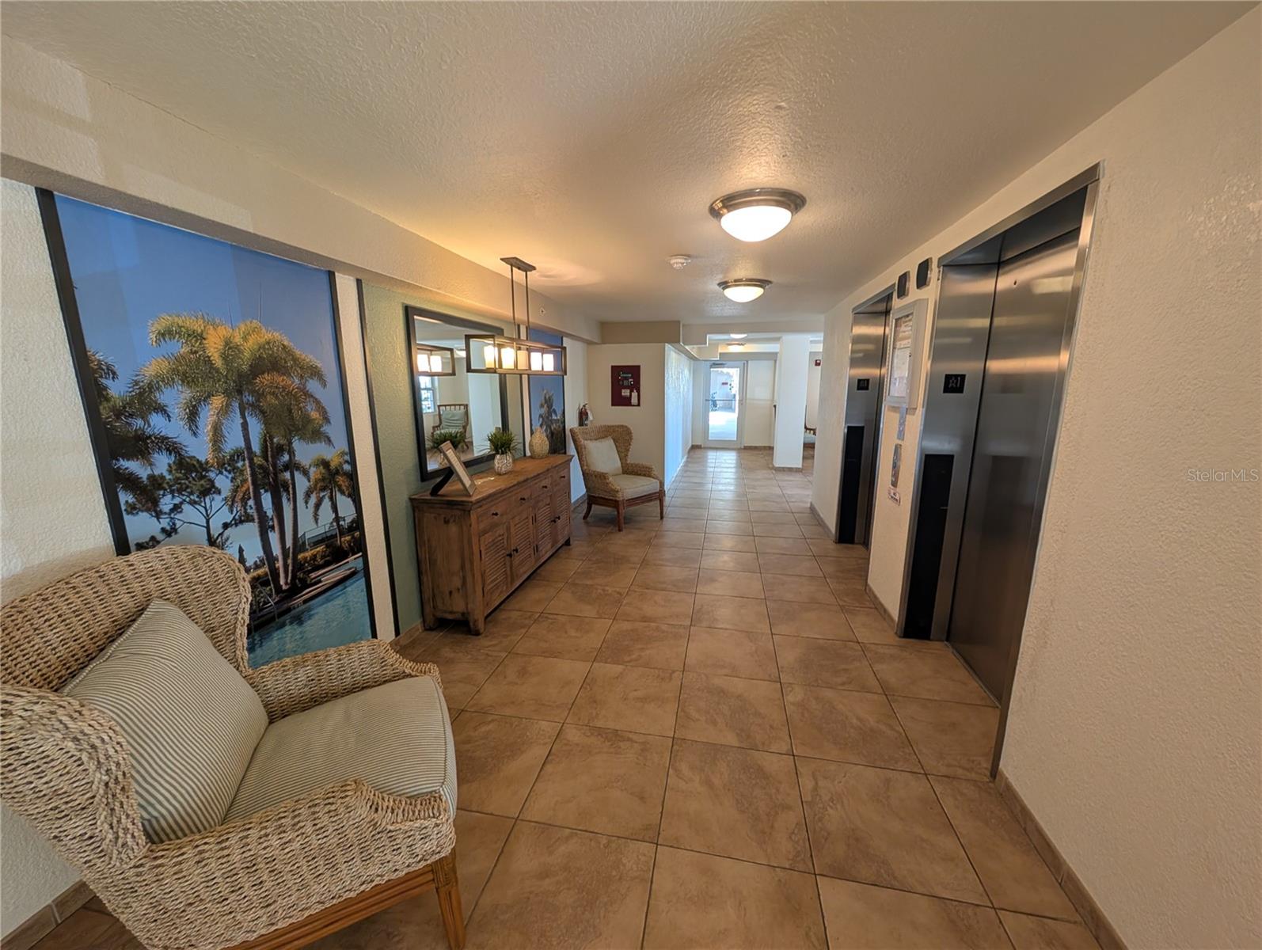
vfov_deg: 94.6
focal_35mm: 12
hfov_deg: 110.5
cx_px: 631
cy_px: 475
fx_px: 438
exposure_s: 1/40
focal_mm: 2.02
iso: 78
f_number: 1.7
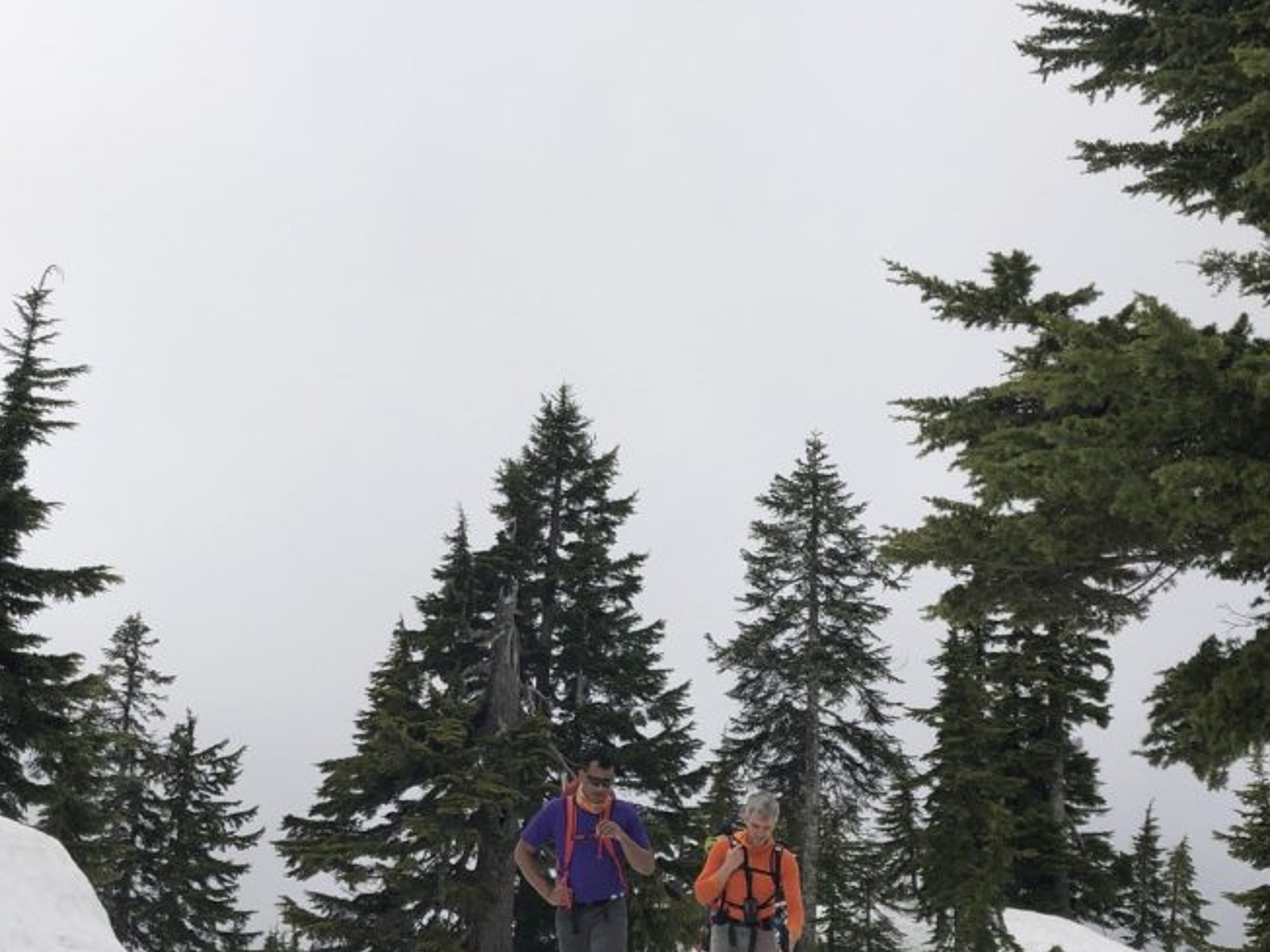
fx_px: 1614
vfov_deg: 32.7
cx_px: 555
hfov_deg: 42.9
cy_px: 586
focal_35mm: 44
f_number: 1.8
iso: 25
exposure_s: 1/4808
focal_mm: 3.99
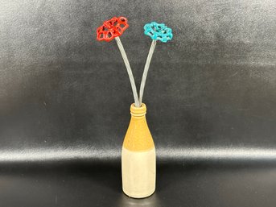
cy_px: 104
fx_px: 383
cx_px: 138
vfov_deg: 30.2
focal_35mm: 48
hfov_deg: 39.7
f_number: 1.78
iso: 400
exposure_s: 1/40
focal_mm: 6.86
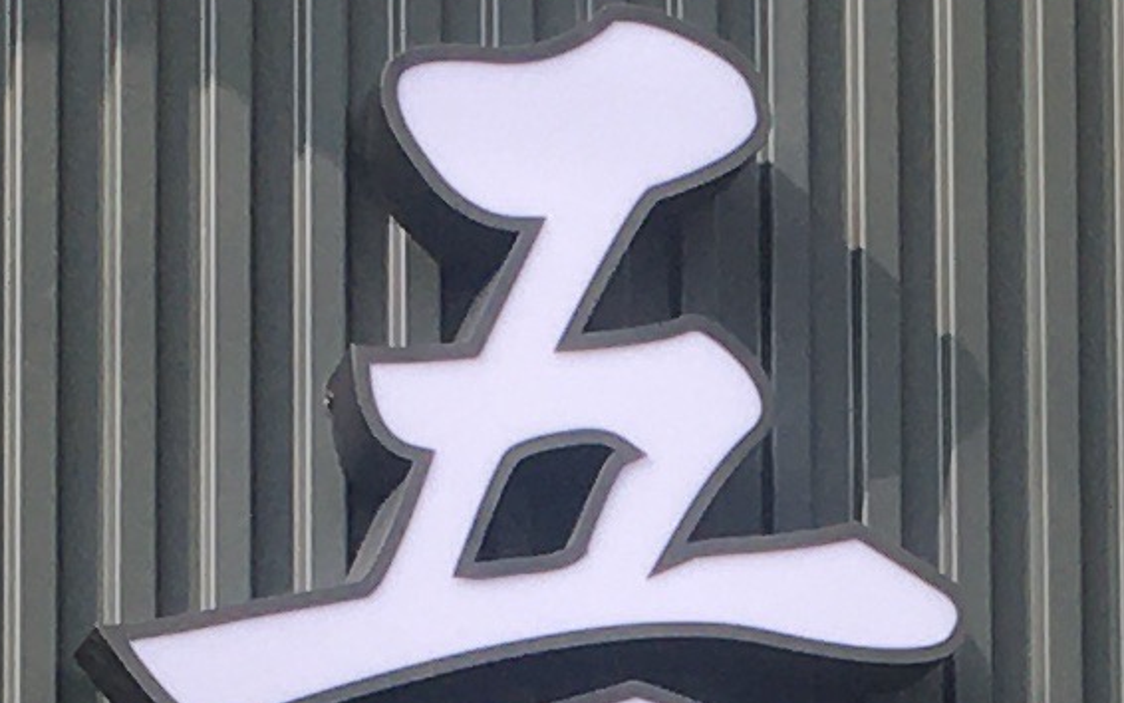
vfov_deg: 5.8
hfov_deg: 9.5
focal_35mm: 219
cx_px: 1049
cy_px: 1575
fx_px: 6710
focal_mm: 4.15
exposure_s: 1/549
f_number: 2.2
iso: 25
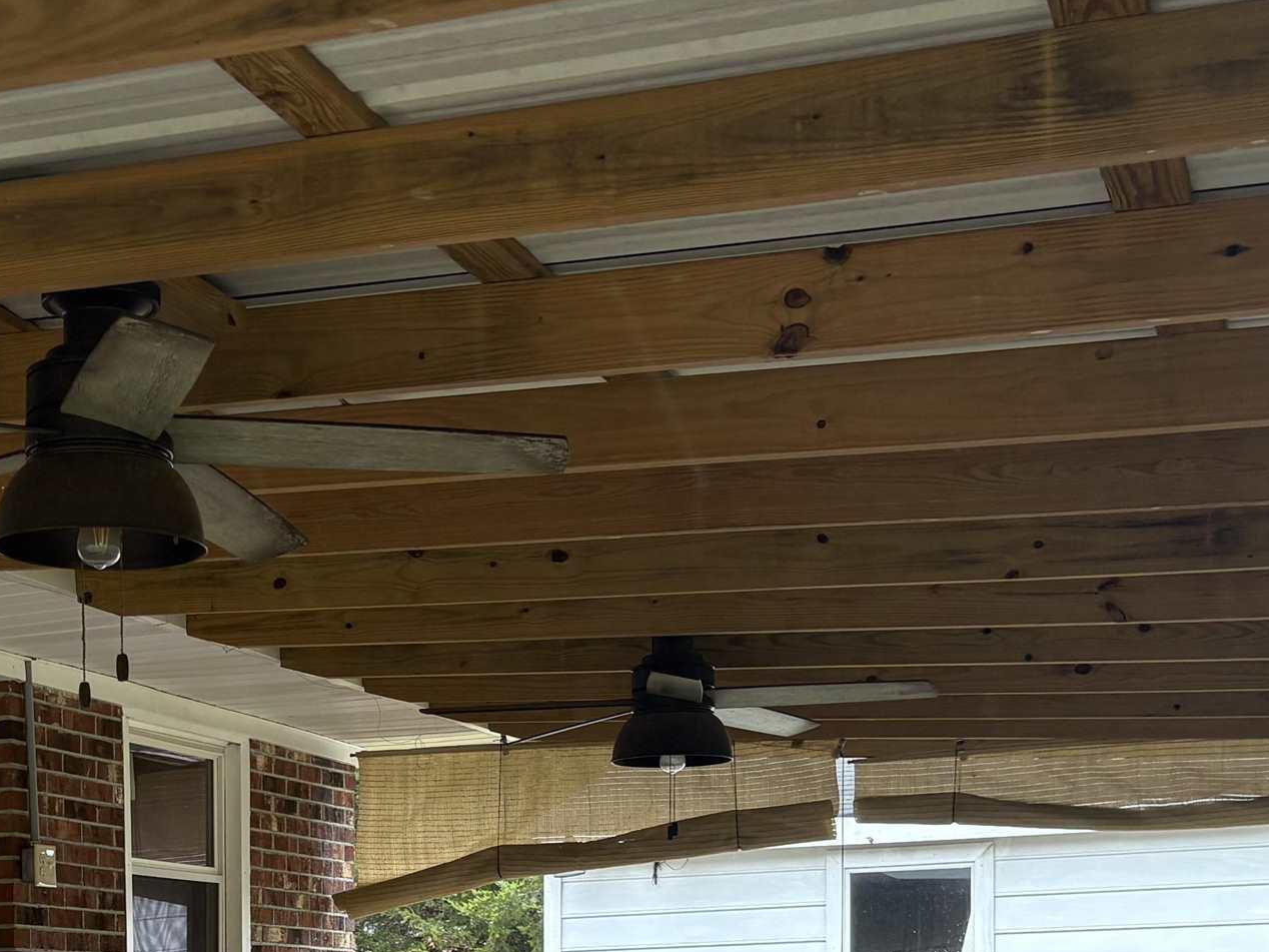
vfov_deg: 21.7
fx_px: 2310
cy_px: 1118
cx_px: 214
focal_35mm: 63
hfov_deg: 29.8
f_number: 1.6
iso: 80
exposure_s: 1/136
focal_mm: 5.96
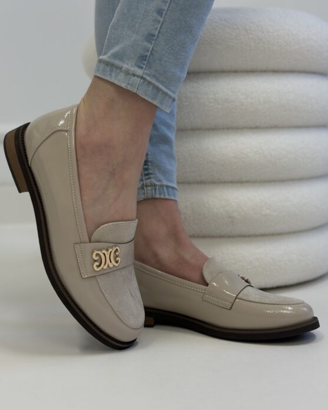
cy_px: 194
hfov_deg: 28.1
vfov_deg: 34.7
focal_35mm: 54
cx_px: 167
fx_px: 655
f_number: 1.78
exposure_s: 1/100
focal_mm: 6.86
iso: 100
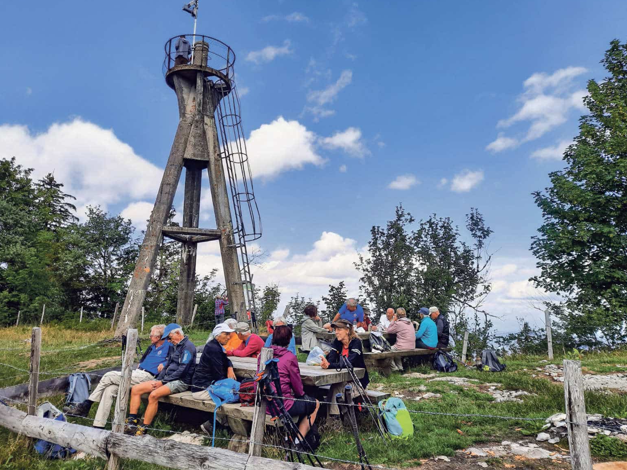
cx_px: 319
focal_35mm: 26
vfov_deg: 53.1
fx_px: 471
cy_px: 239
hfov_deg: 67.3
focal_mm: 4.6
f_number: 2
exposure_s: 1/657
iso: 32
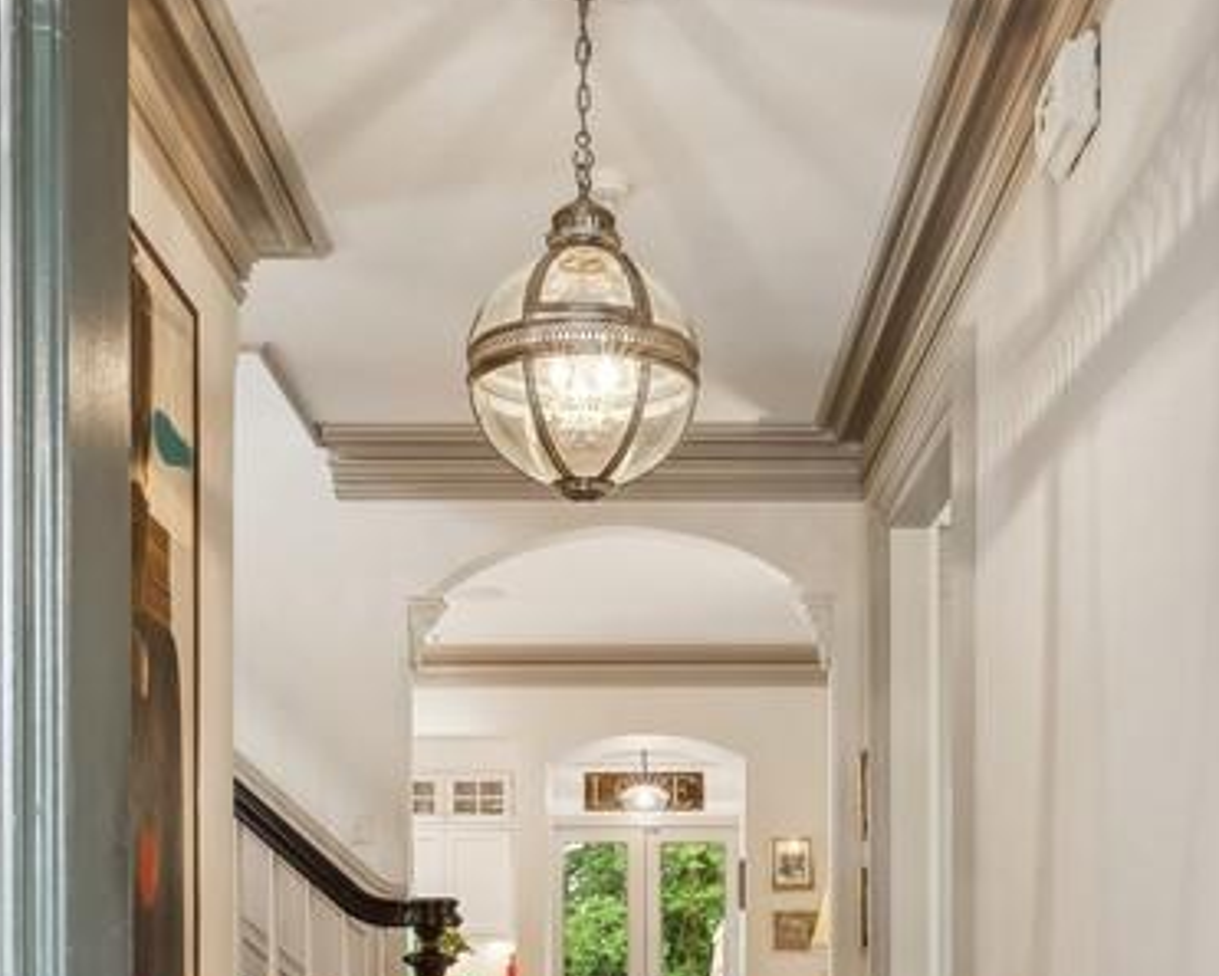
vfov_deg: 30.0
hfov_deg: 40.8
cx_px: 652
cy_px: 1057
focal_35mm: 45
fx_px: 1637
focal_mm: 16.5
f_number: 11
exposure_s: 1/2.5
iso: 200
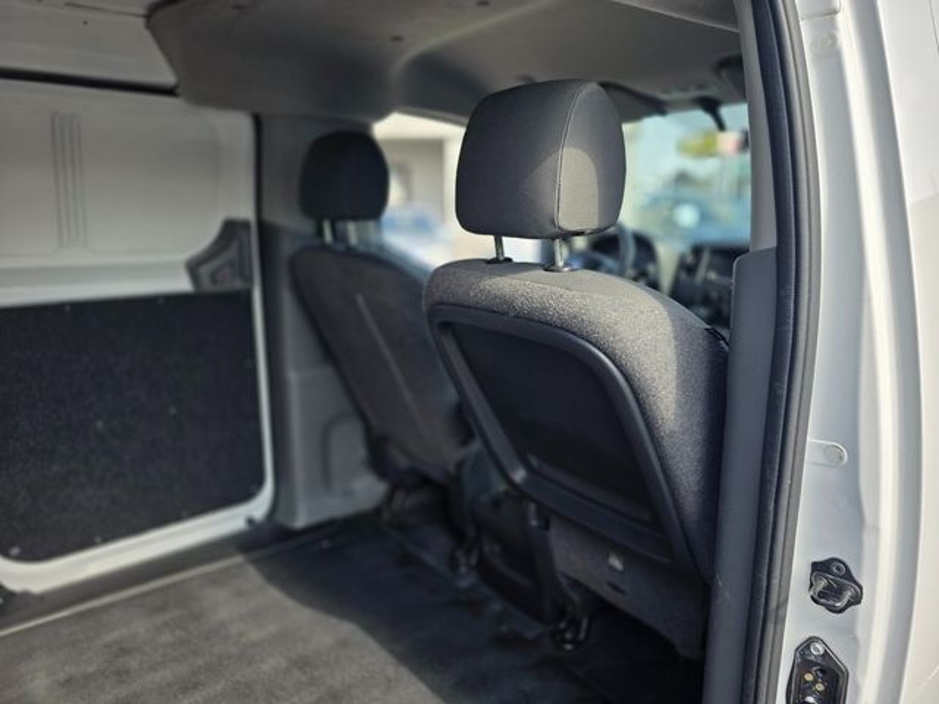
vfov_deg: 58.9
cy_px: 352
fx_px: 624
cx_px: 470
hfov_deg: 73.9
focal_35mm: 23
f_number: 1.7
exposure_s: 1/359
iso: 25
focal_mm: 6.3
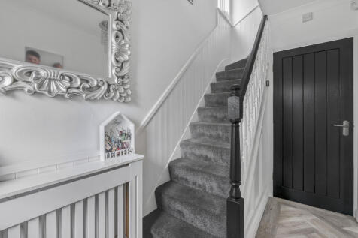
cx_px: 179
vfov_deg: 73.7
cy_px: 119
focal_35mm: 16
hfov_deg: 96.8
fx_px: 159
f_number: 8
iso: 400
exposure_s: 1/5
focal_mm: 16
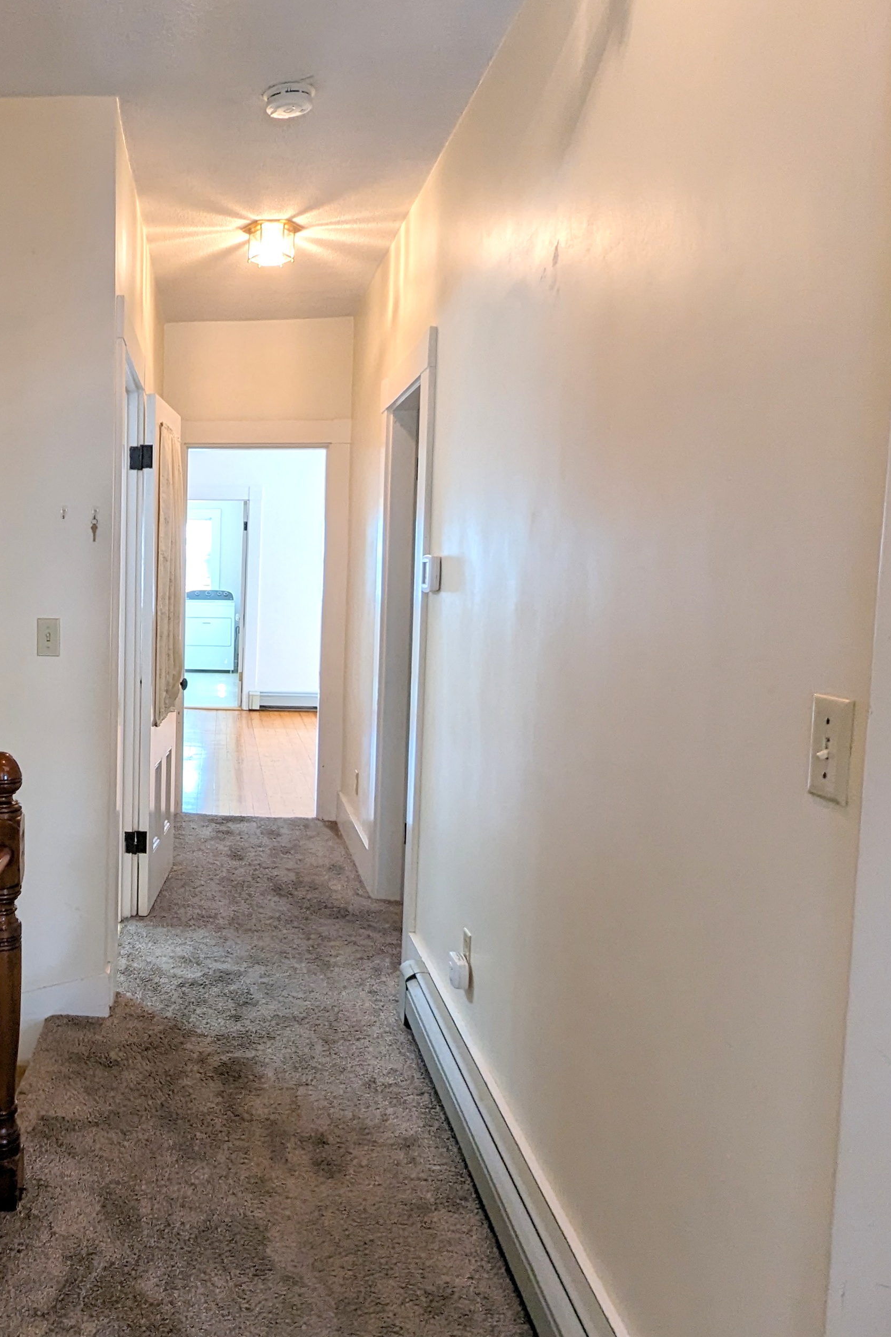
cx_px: 82
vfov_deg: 67.4
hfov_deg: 43.6
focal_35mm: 27
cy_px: 662
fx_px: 1002
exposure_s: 1/60
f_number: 2.2
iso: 218
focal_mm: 2.35
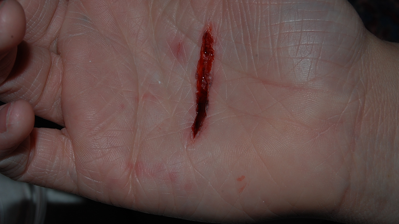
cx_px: 200
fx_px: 868
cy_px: 110
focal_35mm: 82
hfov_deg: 25.9
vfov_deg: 14.7
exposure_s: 1/60
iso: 200
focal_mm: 52
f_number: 14
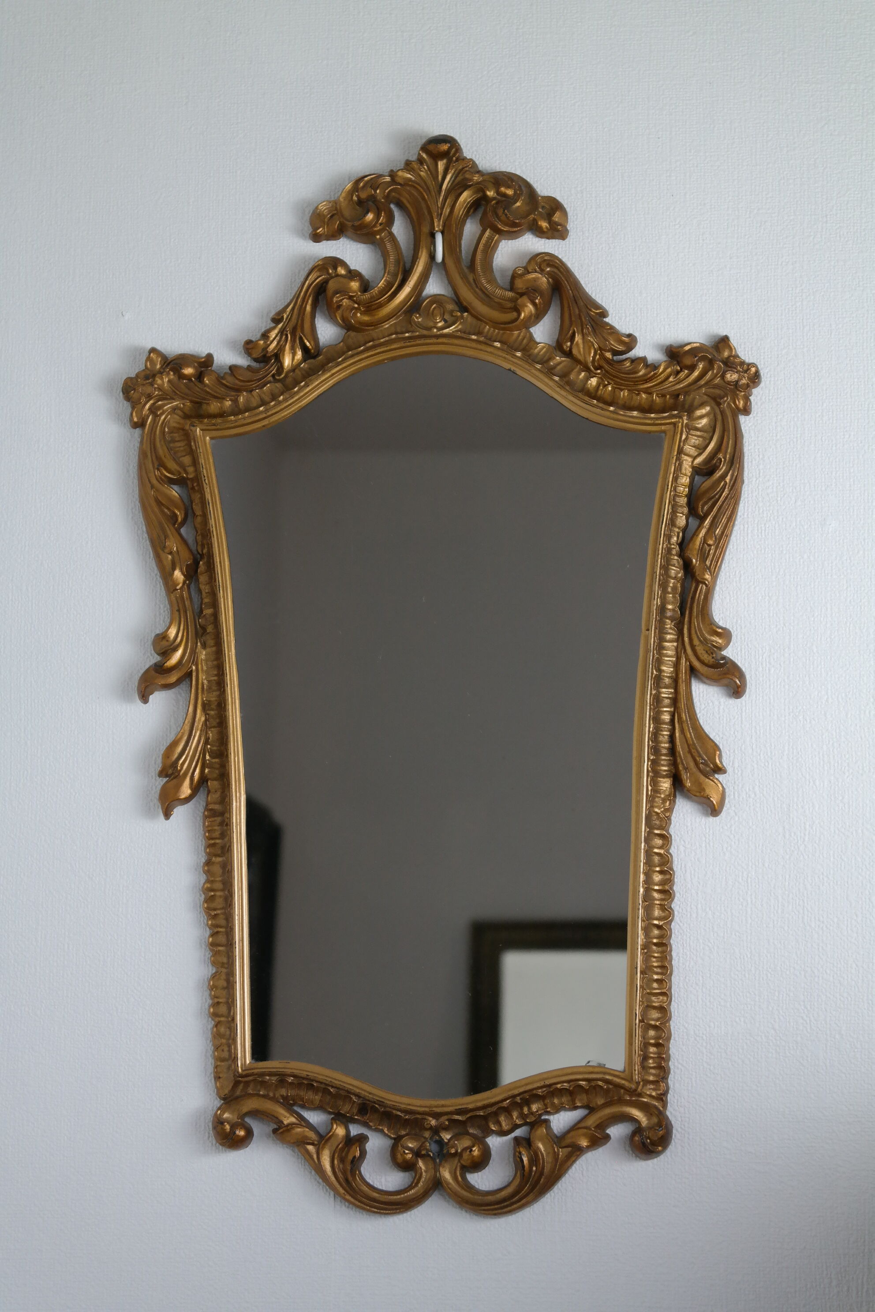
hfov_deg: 17.7
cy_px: 656
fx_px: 2807
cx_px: 438
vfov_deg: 26.3
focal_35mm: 77
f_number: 5.6
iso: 800
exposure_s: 1/80
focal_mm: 50
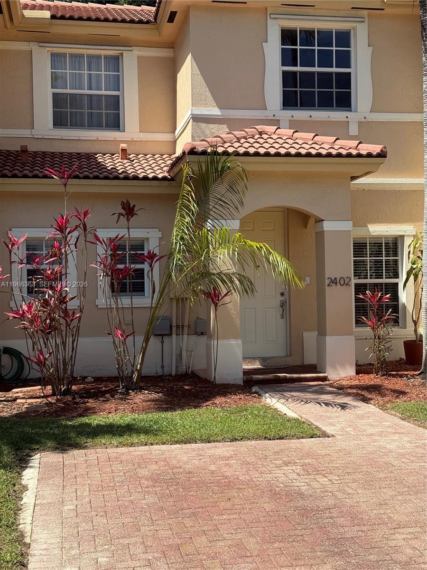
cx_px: 214
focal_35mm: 48
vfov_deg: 39.7
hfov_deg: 30.3
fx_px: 789
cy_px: 285
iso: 80
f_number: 1.78
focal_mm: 6.76
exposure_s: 1/4878
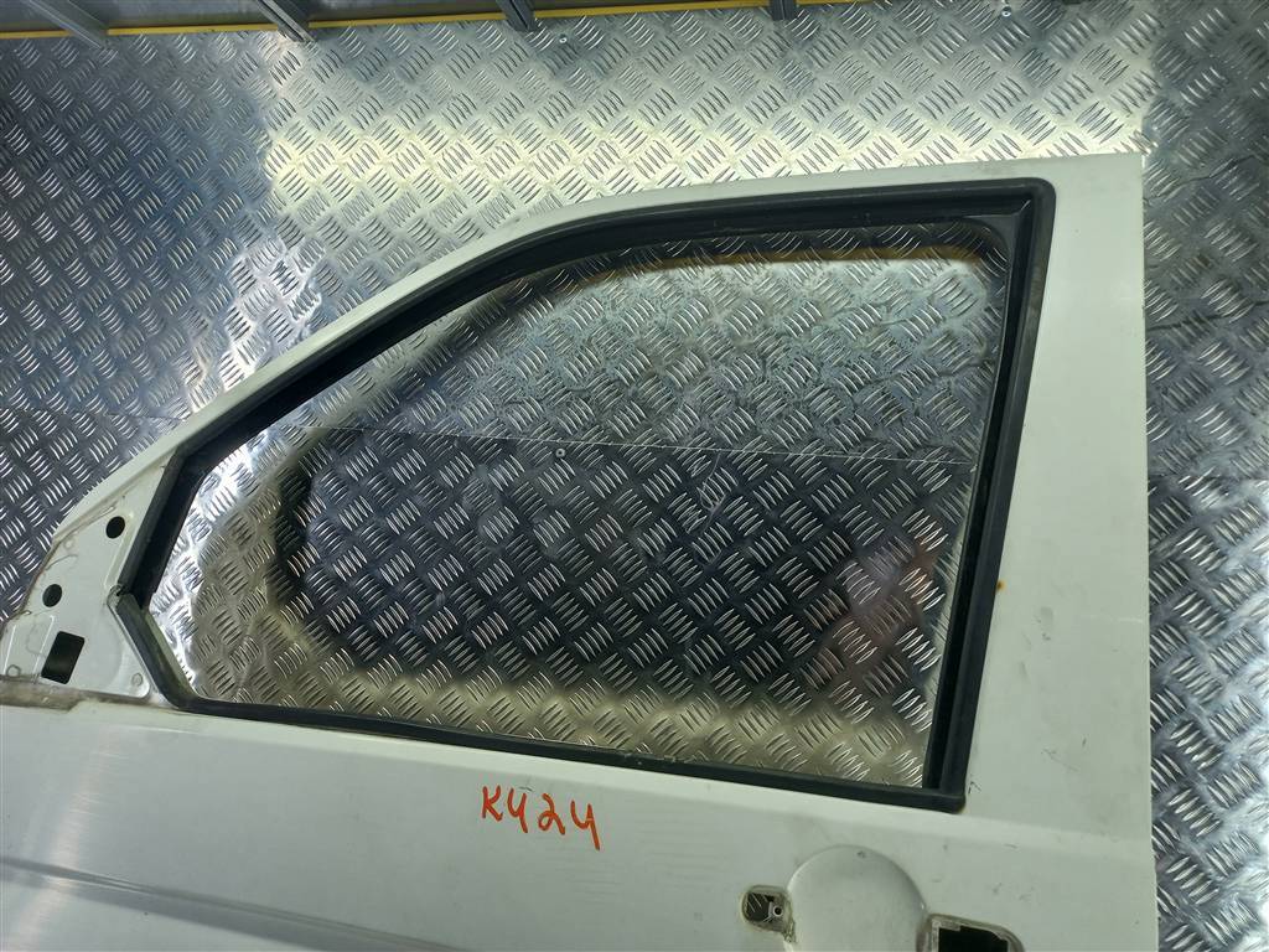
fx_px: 916
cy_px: 476
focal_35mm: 25
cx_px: 634
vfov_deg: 54.9
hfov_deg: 69.4
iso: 50
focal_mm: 4.6
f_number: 1.8
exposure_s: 1/100
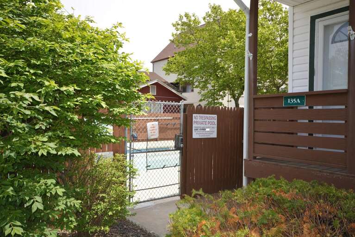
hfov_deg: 61.9
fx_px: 296
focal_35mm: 30
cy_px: 118
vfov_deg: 43.6
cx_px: 178
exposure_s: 1/200
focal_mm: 20
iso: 100
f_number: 6.7
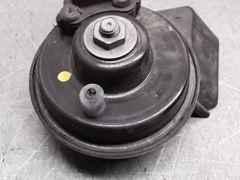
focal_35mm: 48
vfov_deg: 29.7
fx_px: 333
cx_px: 106
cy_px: 43
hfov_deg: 39.6
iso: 64
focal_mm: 2.91
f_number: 1.9
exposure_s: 1/50
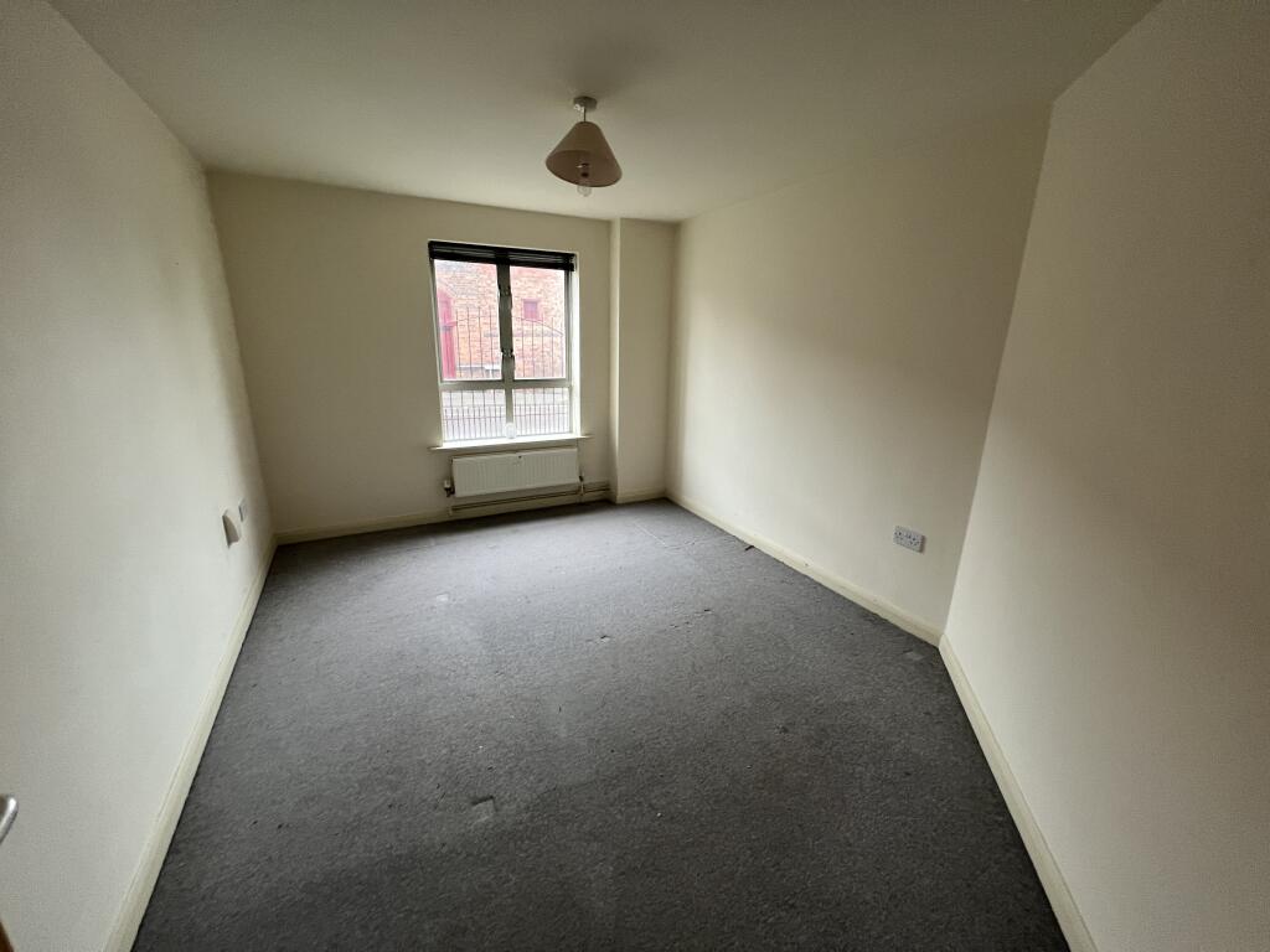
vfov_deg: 89.9
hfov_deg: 106.2
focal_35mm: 13
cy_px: 476
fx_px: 477
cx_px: 635
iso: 250
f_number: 1.8
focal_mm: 1.57
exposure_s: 1/99
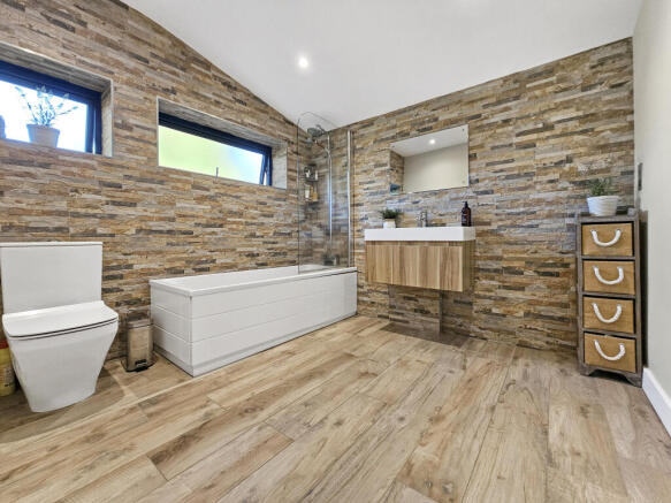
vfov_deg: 89.9
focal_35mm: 13
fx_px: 252
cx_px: 336
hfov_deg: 106.2
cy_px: 252
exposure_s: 1/50
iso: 160
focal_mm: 2.2
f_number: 2.2
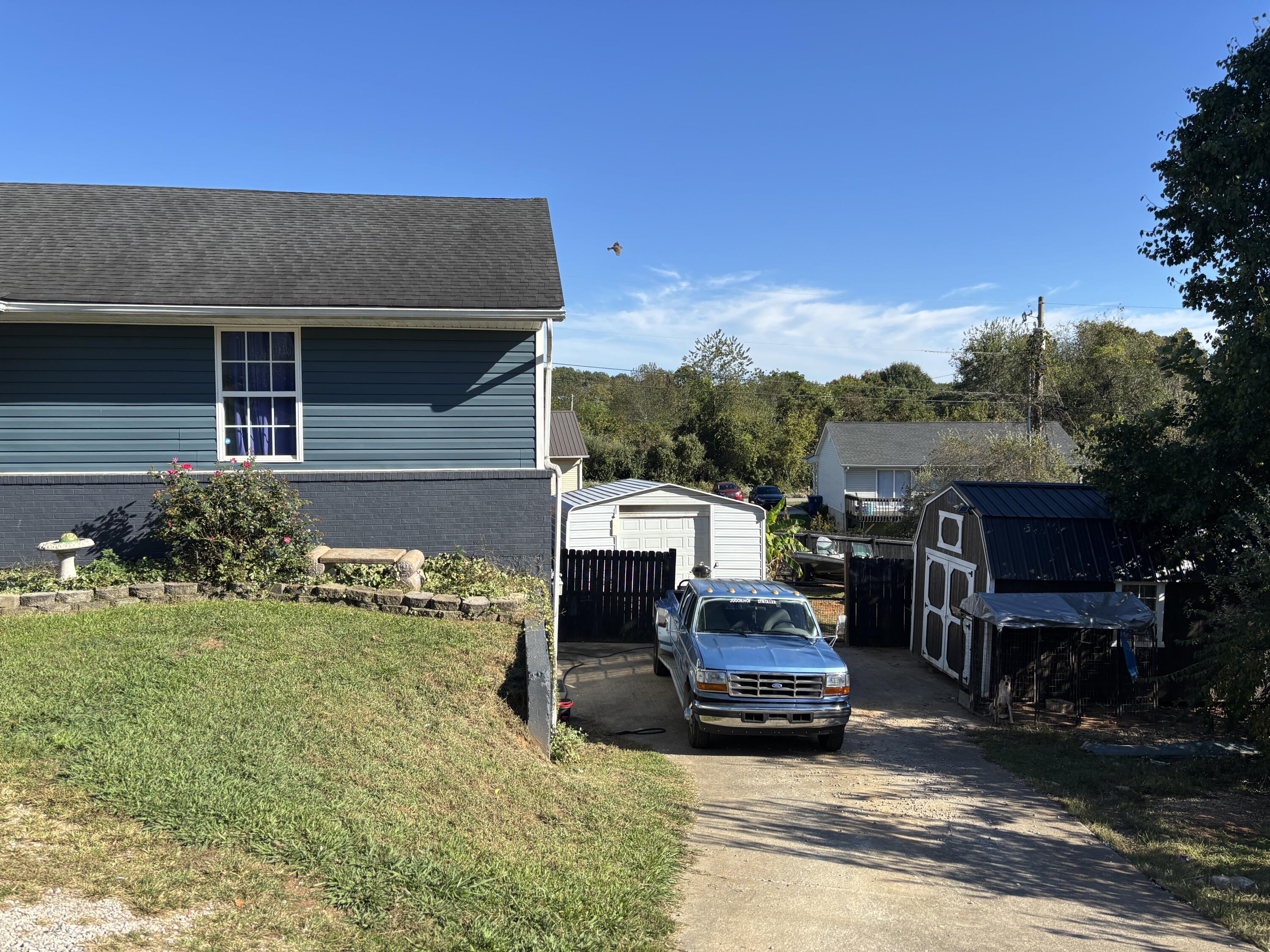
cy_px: 476
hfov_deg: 67.3
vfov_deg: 53.1
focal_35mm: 26
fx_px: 954
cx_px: 635
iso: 50
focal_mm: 5.96
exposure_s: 1/2342
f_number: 1.6
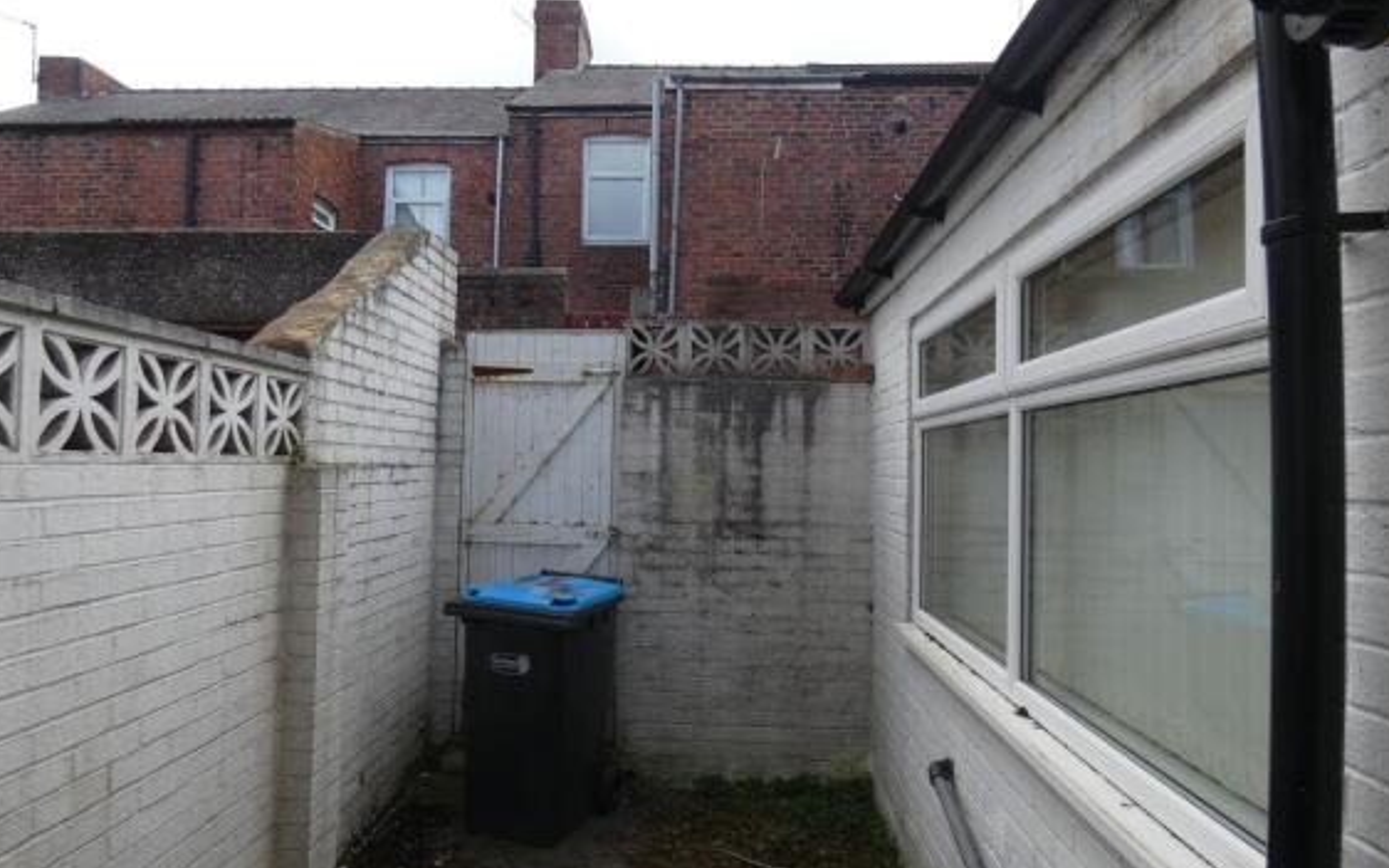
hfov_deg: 79.7
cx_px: 681
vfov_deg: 55.0
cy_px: 441
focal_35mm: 22
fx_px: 833
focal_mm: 3.6
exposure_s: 1/320
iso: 80
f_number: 2.8
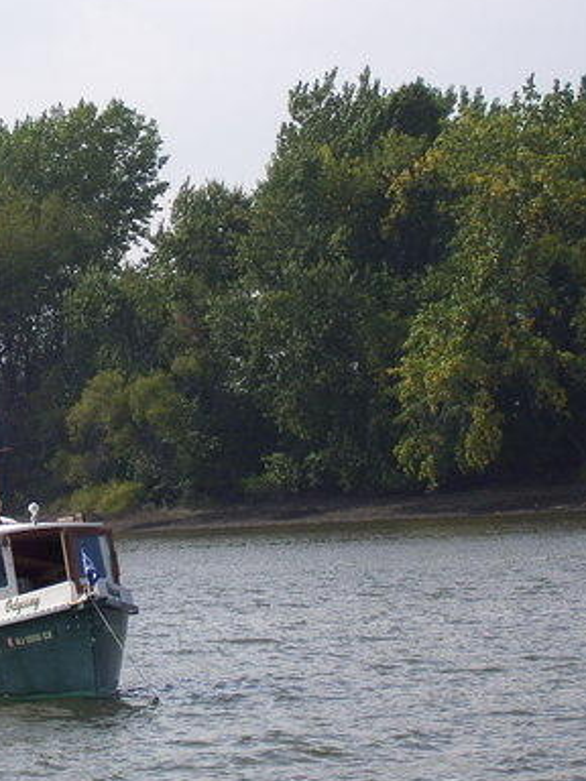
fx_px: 4063
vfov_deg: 11.0
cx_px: -18
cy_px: 425
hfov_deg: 8.2
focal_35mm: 180
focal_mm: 18
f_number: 4.6
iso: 80
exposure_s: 1/640
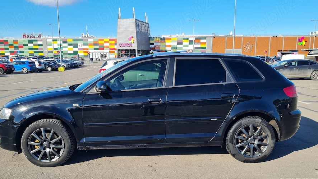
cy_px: 106
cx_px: 159
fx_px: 270
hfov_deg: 61.0
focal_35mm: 32
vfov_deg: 36.6
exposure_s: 1/1392
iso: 50
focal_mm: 5.4
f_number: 1.8
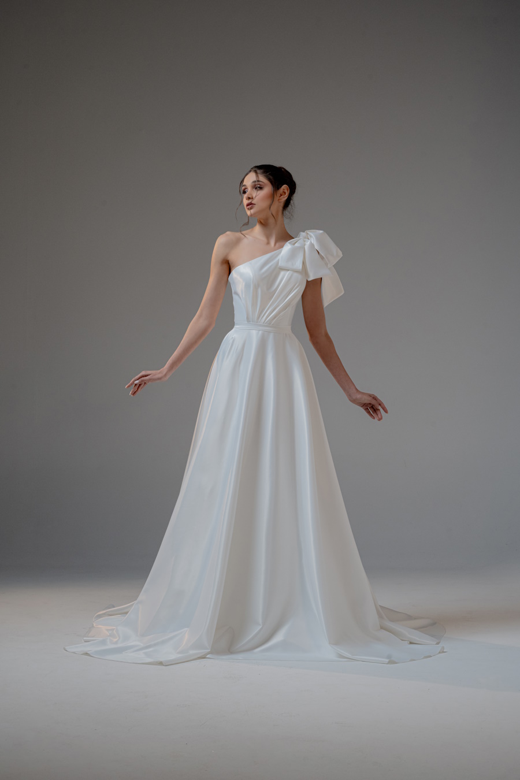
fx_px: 1517
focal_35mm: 70
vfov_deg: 28.8
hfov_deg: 19.5
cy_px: 390
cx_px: 260
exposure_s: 1/200
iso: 1000
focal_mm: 70
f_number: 10
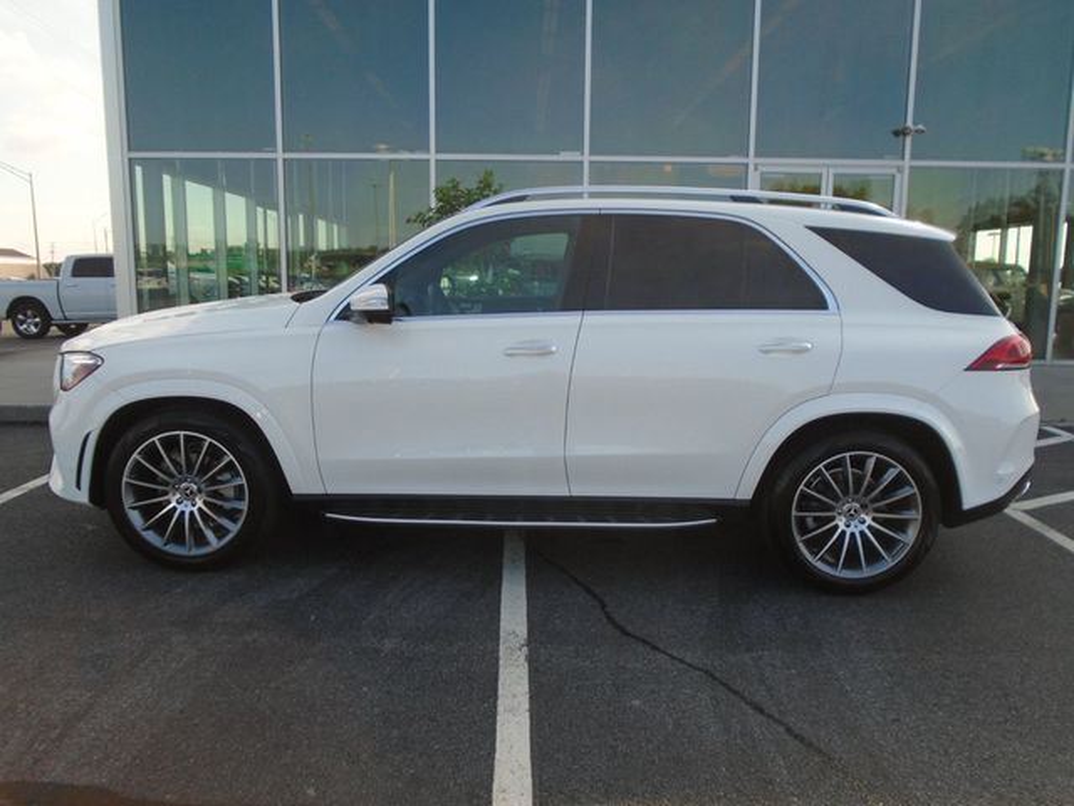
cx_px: 537
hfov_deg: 67.3
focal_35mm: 26
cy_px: 403
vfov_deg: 53.1
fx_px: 807
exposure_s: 1/500
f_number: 3.2
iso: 100
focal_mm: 4.6
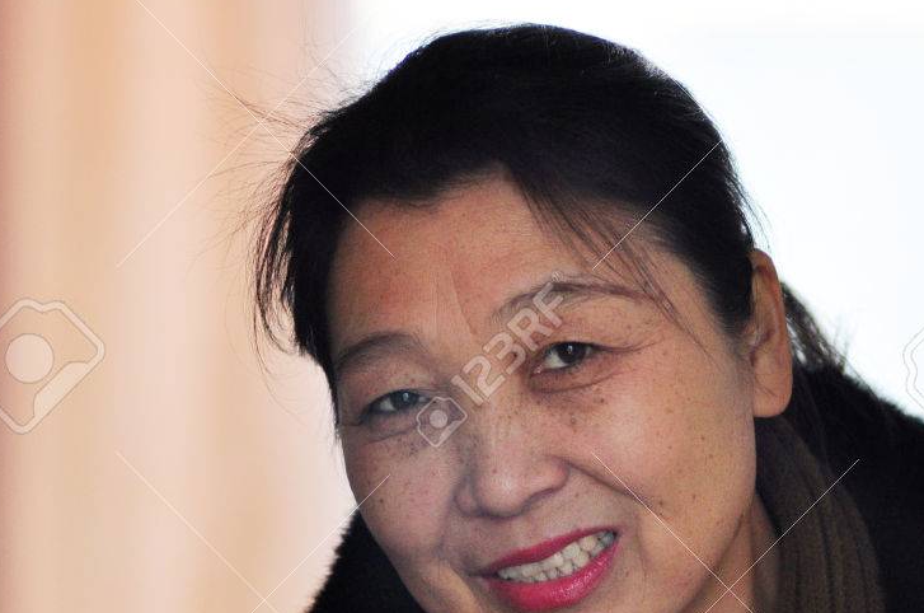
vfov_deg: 4.3
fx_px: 8250
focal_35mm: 322
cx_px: 727
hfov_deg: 6.4
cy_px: 312
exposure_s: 1/640
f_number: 3.2
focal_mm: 120
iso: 500
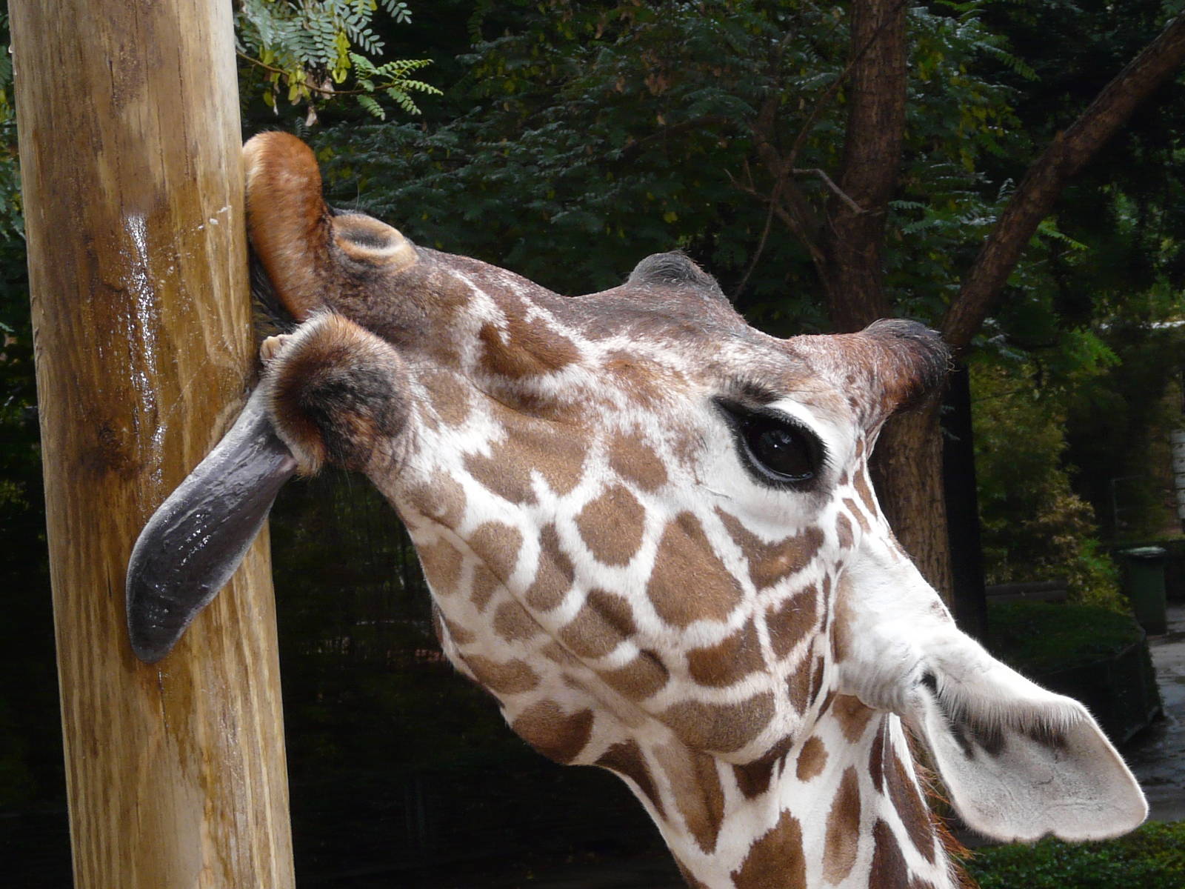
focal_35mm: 147
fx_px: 5032
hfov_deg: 13.4
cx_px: 592
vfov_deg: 10.1
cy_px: 444
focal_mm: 15.1
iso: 100
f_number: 4.5
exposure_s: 1/50
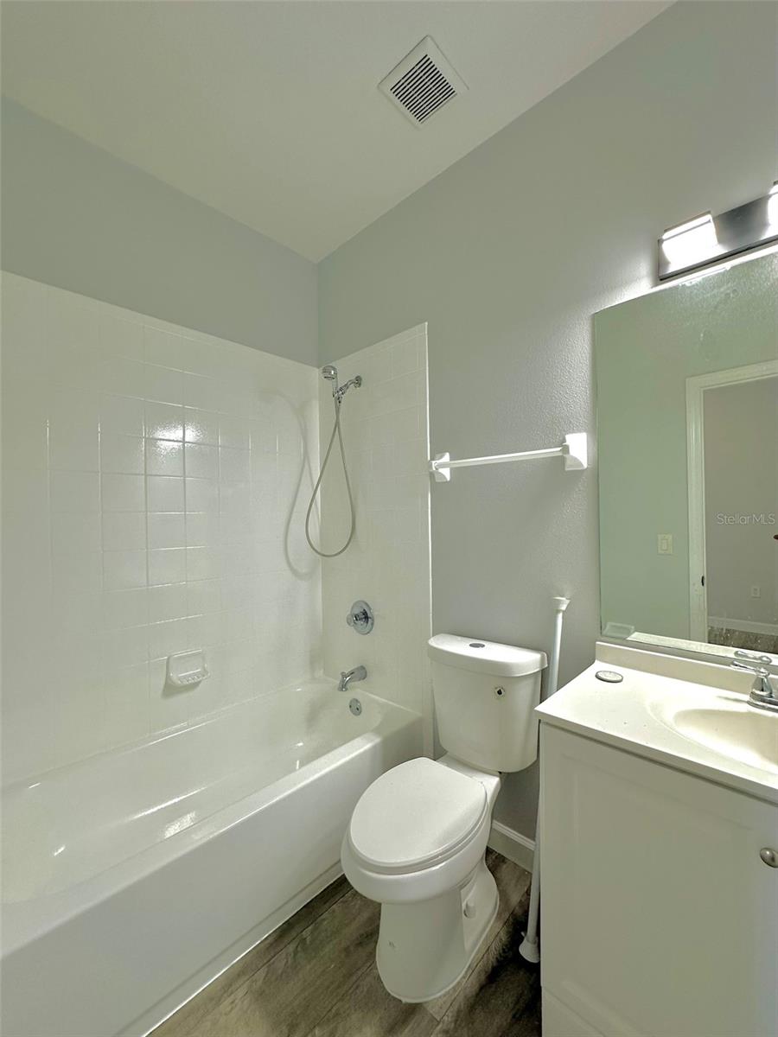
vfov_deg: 102.1
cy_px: 518
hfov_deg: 85.7
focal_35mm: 14
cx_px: 389
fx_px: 420
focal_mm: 2.22
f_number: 2.2
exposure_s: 1/120
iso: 160
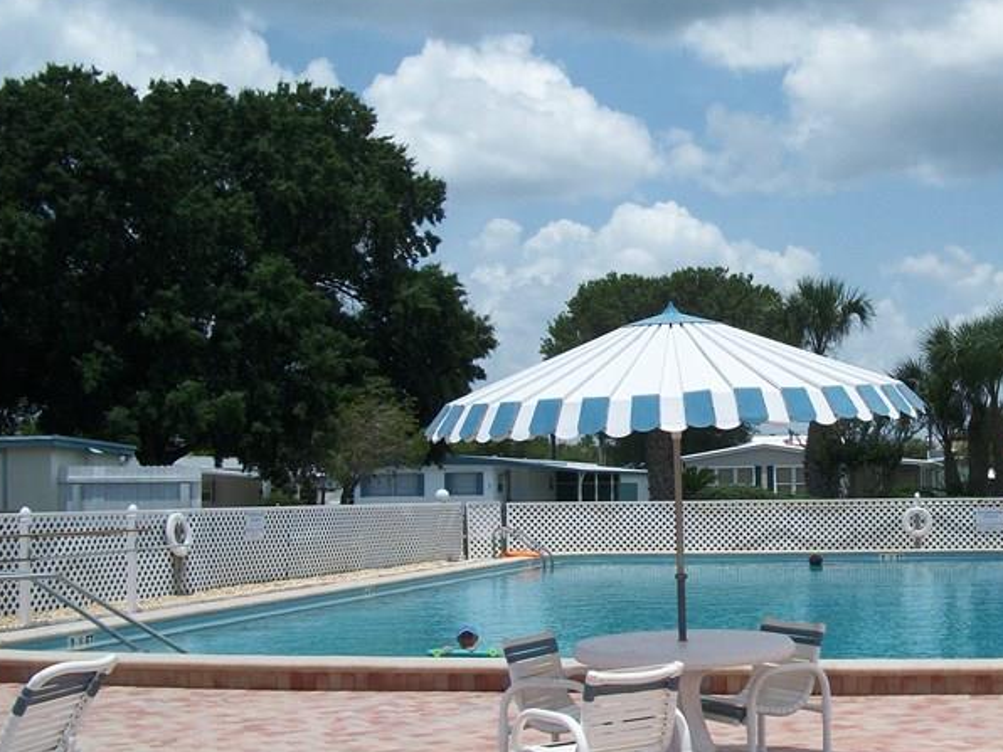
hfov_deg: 34.2
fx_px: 1594
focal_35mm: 55
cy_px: 434
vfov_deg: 26.5
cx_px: 756
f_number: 8.8
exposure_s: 1/320
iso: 80
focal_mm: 5.7
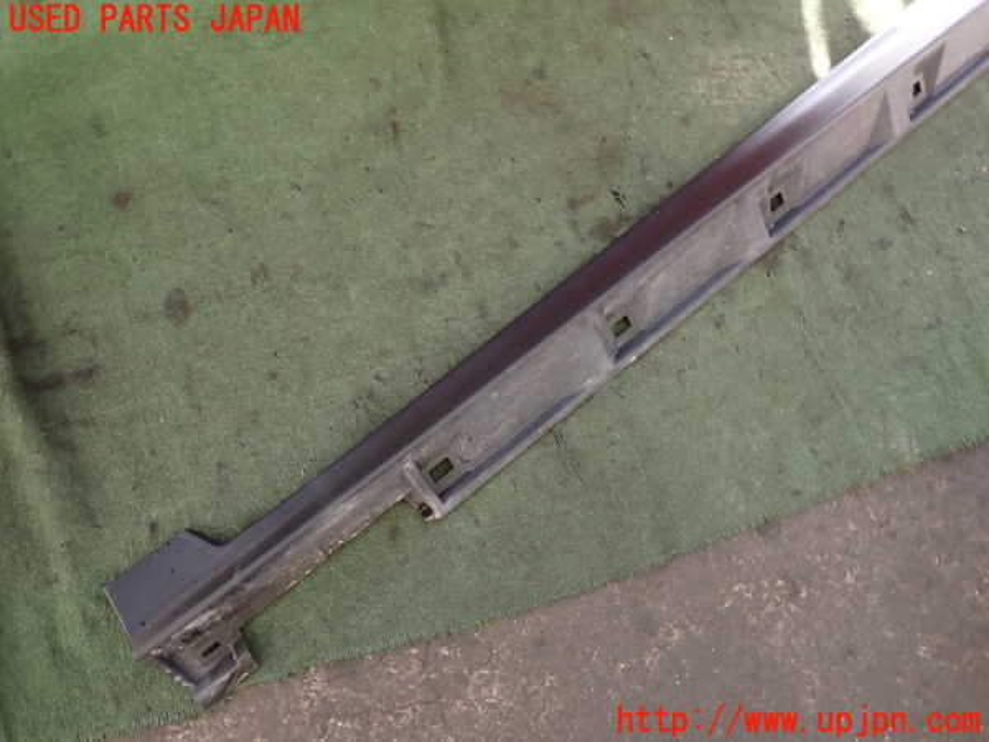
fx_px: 714
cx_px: 494
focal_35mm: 25
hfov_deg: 69.4
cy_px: 371
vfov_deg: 54.9
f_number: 2
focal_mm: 4.5
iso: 200
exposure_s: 1/50
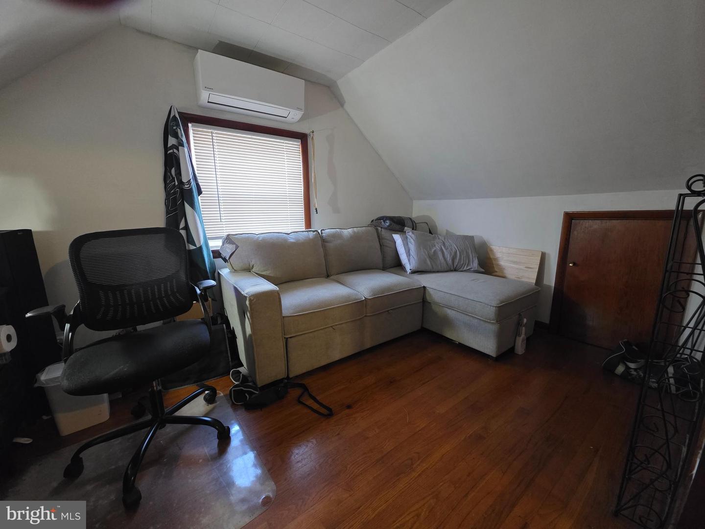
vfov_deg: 89.9
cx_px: 352
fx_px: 265
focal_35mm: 13
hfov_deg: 106.2
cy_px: 264
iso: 1000
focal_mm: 2.2
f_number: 1.9
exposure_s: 1/60
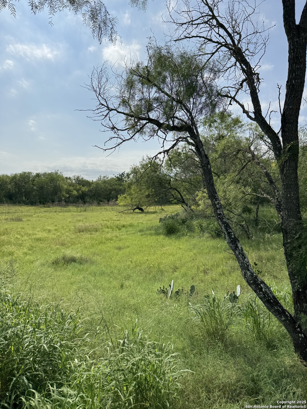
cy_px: 204
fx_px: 284
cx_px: 154
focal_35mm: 24
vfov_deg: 71.6
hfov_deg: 56.8
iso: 80
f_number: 1.78
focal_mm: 6.76
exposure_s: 1/12346
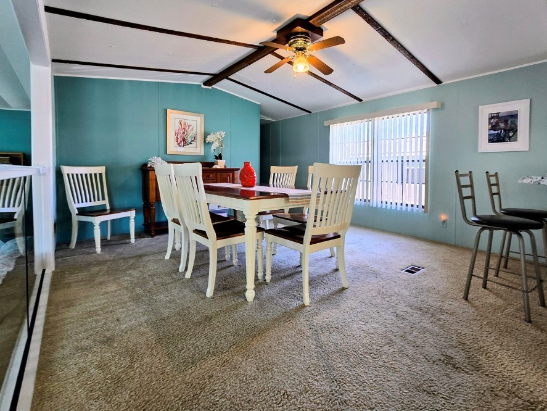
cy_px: 176
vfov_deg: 81.3
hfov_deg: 98.1
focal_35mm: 15
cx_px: 287
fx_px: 237
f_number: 2.2
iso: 125
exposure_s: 1/60
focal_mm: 2.2
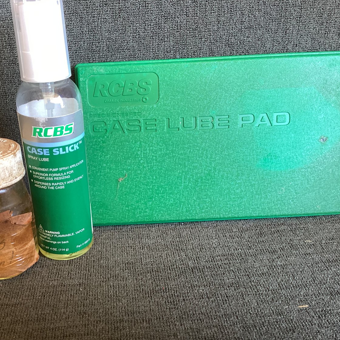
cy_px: 168
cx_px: 128
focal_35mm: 37
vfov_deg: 44.9
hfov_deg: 44.6
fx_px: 411
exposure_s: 1/50
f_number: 2.4
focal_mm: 3.3
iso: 100
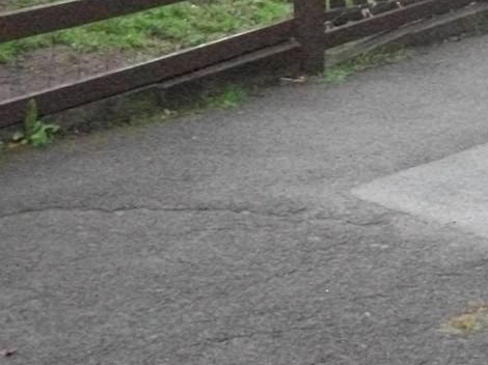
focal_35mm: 109
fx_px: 1536
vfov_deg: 12.9
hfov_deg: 17.4
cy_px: -180
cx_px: 557
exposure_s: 1/250
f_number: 2.9
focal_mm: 5.7
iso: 800
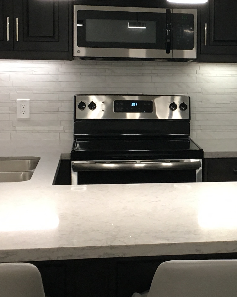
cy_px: 117
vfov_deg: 23.8
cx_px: 242
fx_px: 702
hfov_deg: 18.6
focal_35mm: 80
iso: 80
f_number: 2.2
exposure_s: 1/30
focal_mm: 4.15
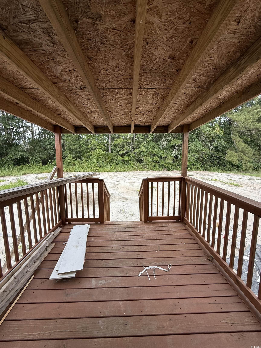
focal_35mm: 14
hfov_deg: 85.7
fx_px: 141
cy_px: 174
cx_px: 130
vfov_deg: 102.1
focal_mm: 2.22
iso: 50
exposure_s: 1/349
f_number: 2.2
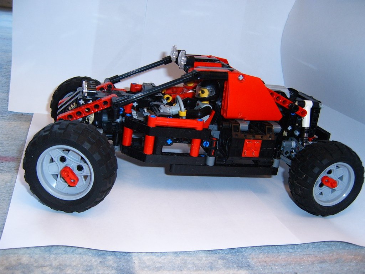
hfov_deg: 49.0
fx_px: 401
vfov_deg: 37.7
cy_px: 137
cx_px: 182
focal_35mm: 38
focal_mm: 5.8
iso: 141
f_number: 2.8
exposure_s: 1/60
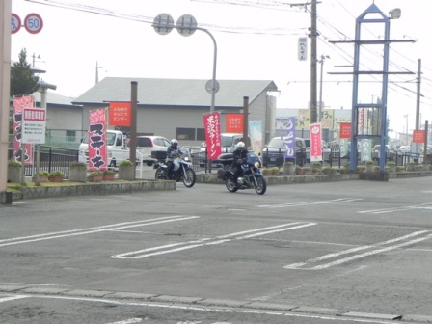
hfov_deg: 16.8
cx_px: 216
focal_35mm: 117
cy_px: 162
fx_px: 1460
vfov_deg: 12.7
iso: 200
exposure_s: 1/377
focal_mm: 20.8
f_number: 7.1
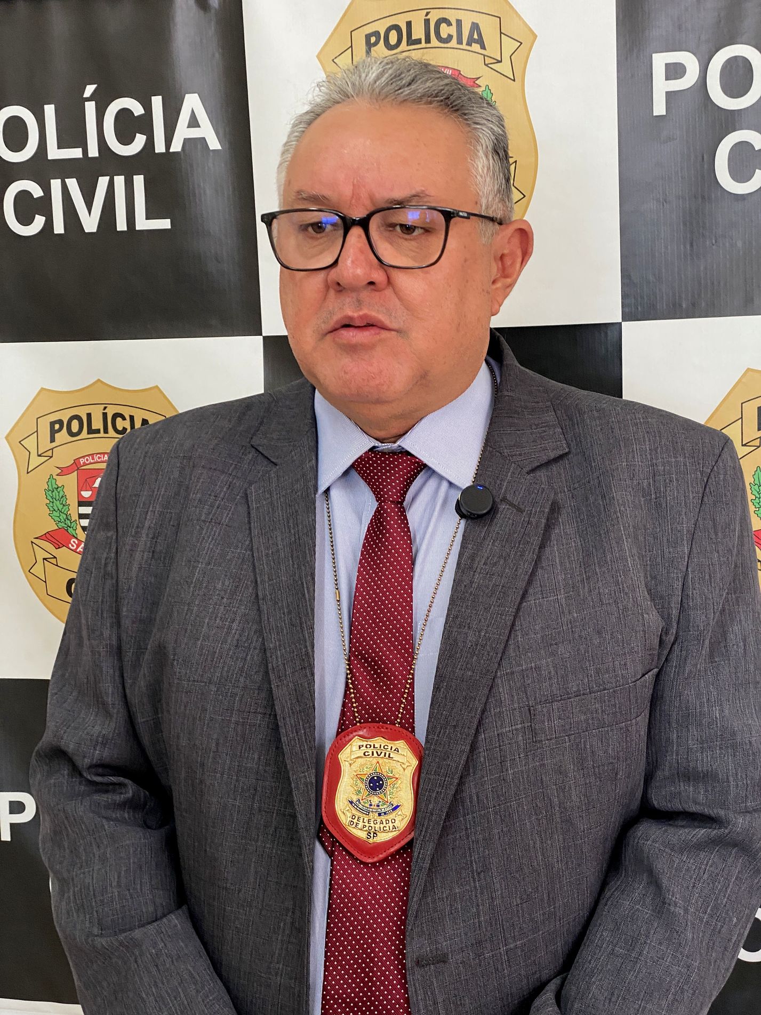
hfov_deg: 28.0
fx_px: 1524
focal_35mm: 52
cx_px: 380
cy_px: 508
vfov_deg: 36.8
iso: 100
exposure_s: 1/60
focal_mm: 6
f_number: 2
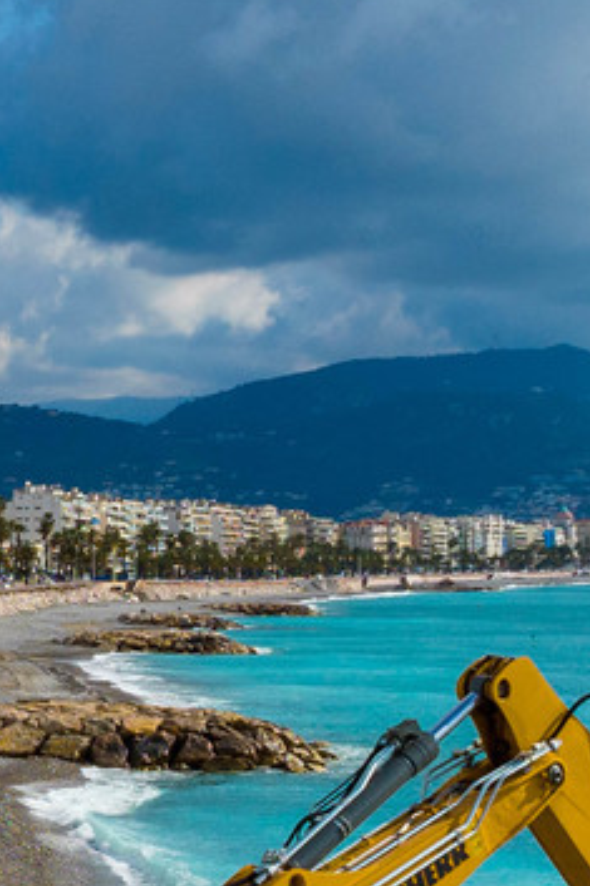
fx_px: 2780
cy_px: 725
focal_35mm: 113
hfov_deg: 11.8
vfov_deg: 17.9
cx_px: -146
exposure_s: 1/800
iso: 100
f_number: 6.3
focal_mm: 12.3
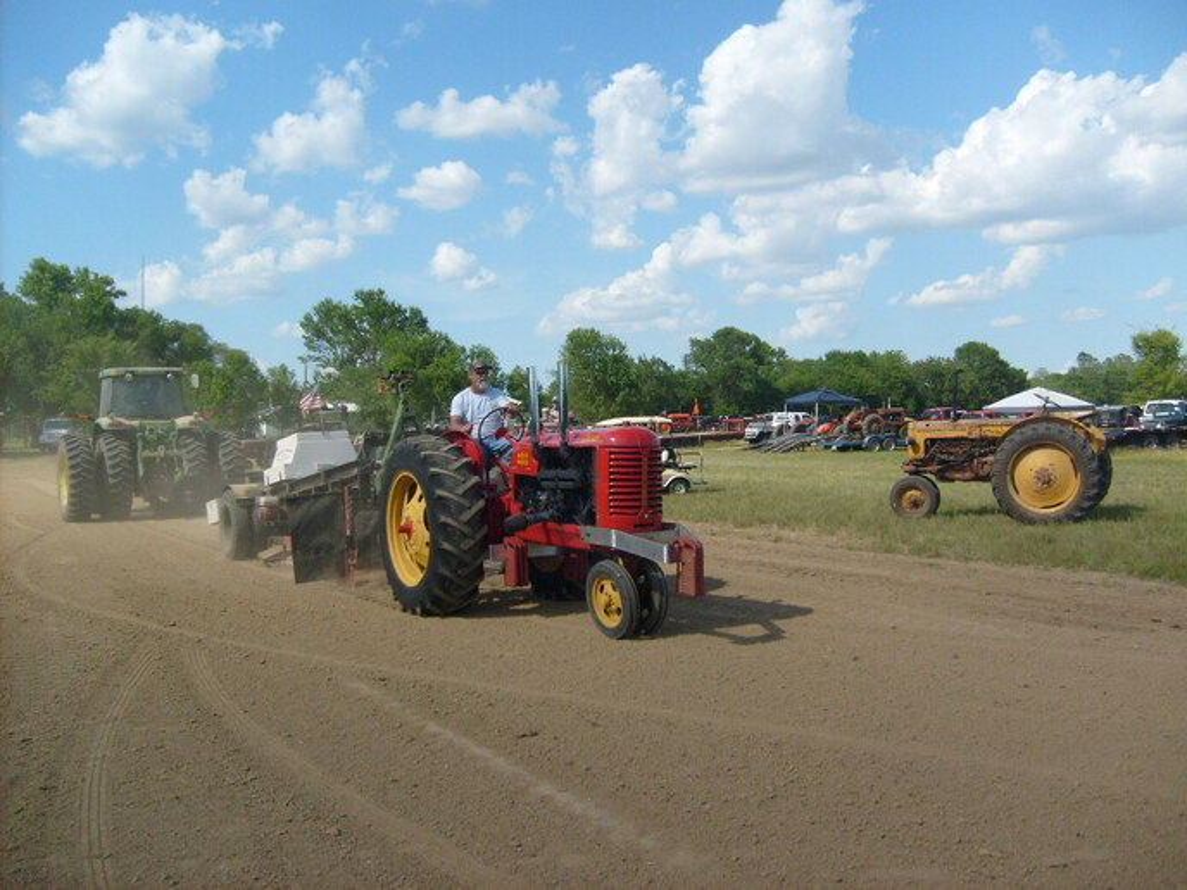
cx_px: 594
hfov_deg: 52.6
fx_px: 1200
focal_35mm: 35
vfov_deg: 40.7
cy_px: 445
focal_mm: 5.8
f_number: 7.1
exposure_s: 1/350
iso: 80
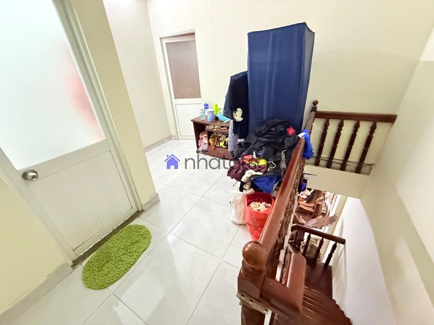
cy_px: 162
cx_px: 217
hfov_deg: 102.1
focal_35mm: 14
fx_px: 176
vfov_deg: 85.7
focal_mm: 2.22
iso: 1000
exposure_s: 1/50
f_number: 2.2
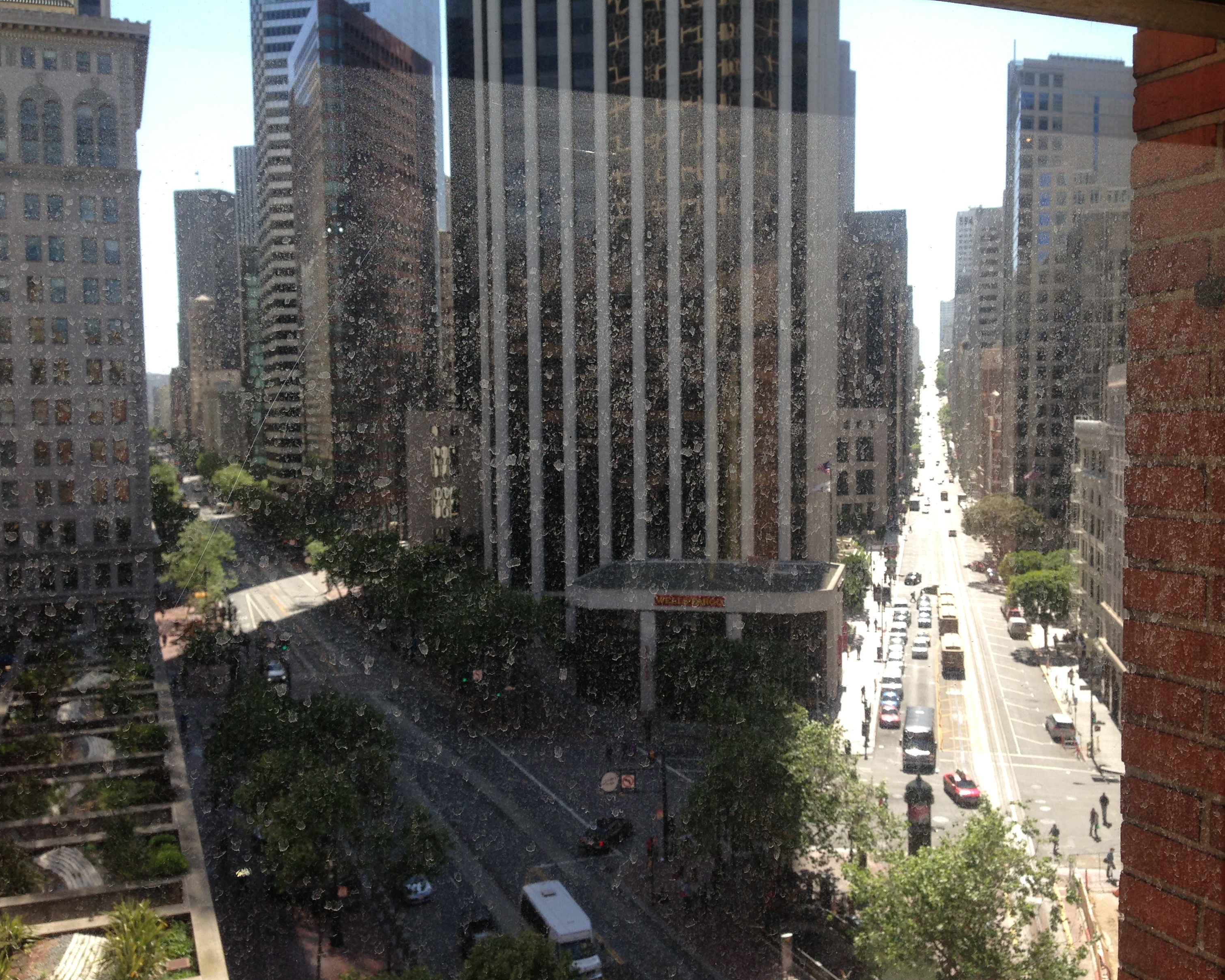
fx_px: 1269
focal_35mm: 35
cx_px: 638
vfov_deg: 42.2
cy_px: 499
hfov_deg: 51.5
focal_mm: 4.13
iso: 50
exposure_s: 1/704
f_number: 2.4
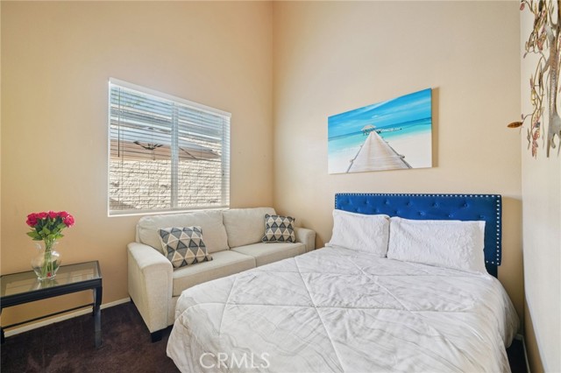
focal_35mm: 13
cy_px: 186
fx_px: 202
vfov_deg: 85.4
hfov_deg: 108.4
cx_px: 280
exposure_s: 1/6
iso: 400
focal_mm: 13
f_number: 8
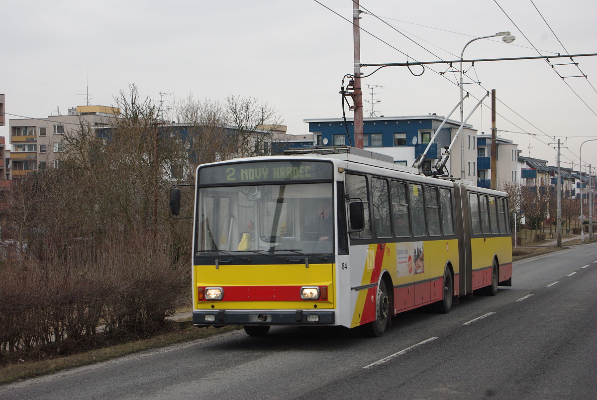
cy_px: 200
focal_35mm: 67
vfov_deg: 20.4
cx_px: 298
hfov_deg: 30.0
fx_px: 1112
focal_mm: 45
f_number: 8
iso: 400
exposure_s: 1/400
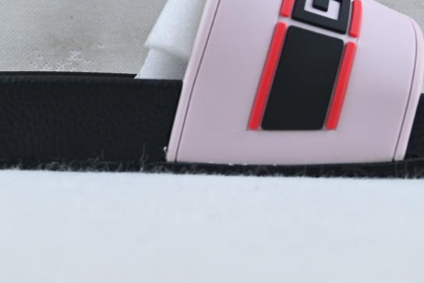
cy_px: 16
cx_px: 187
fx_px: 1285
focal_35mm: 109
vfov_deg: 12.4
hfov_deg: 18.7
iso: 100
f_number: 5
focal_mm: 33
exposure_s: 1/40
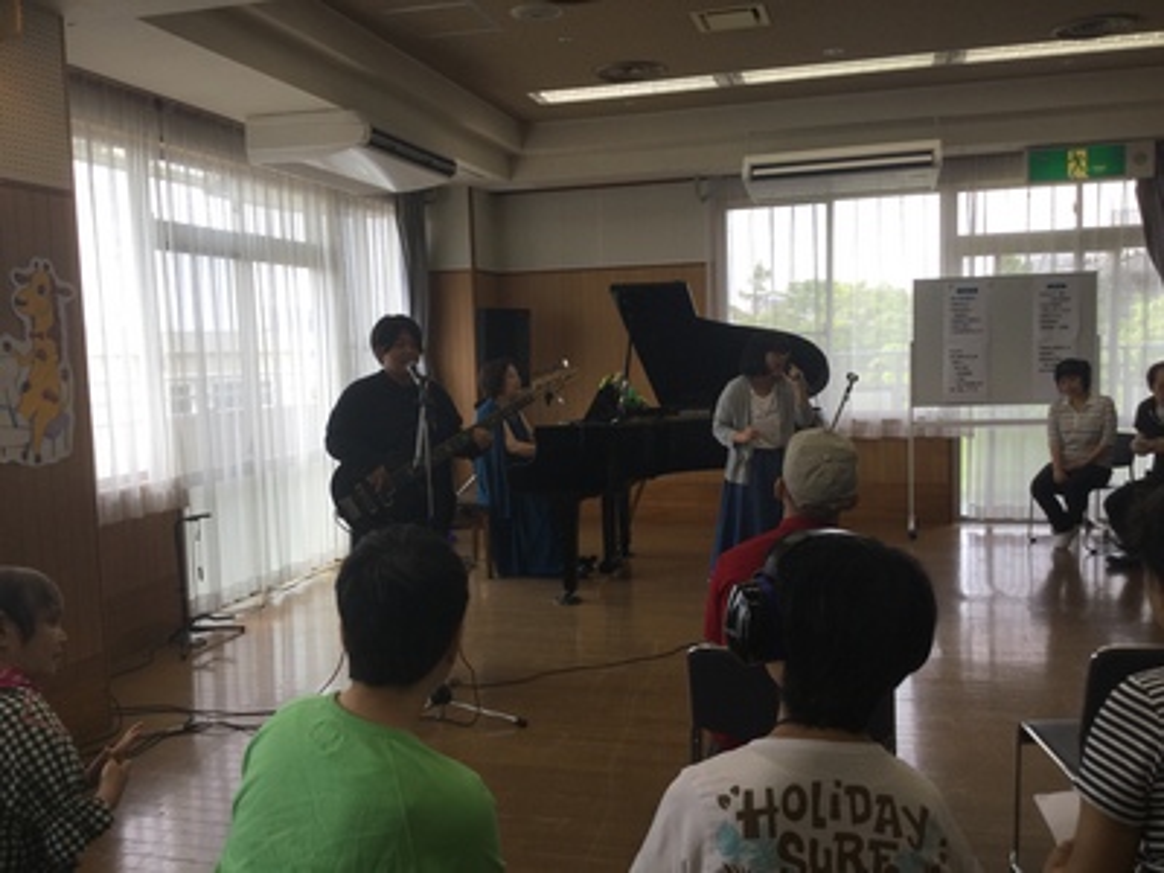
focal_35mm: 31
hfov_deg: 58.4
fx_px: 1042
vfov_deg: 45.4
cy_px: 436
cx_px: 582
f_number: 2.4
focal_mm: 3.3
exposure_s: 1/127
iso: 25
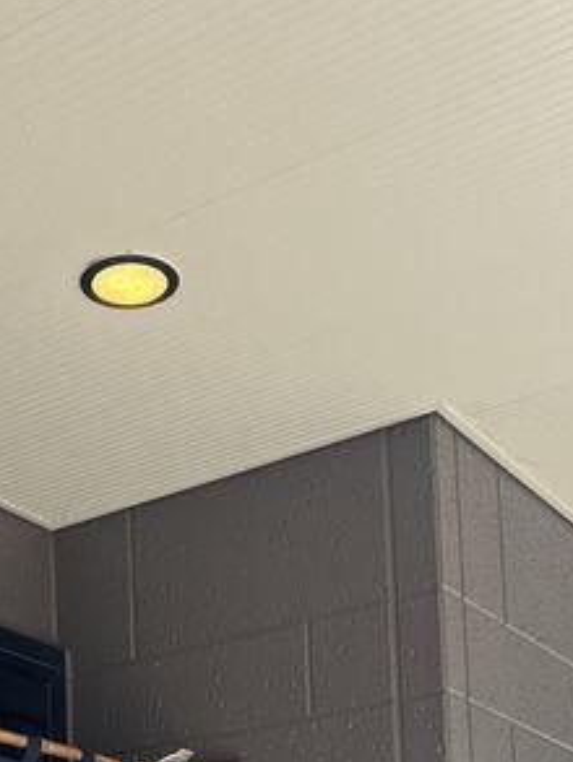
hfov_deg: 20.5
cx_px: 112
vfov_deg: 24.7
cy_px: 915
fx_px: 1566
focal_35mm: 71
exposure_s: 1/448
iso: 50
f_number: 1.5
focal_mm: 5.7
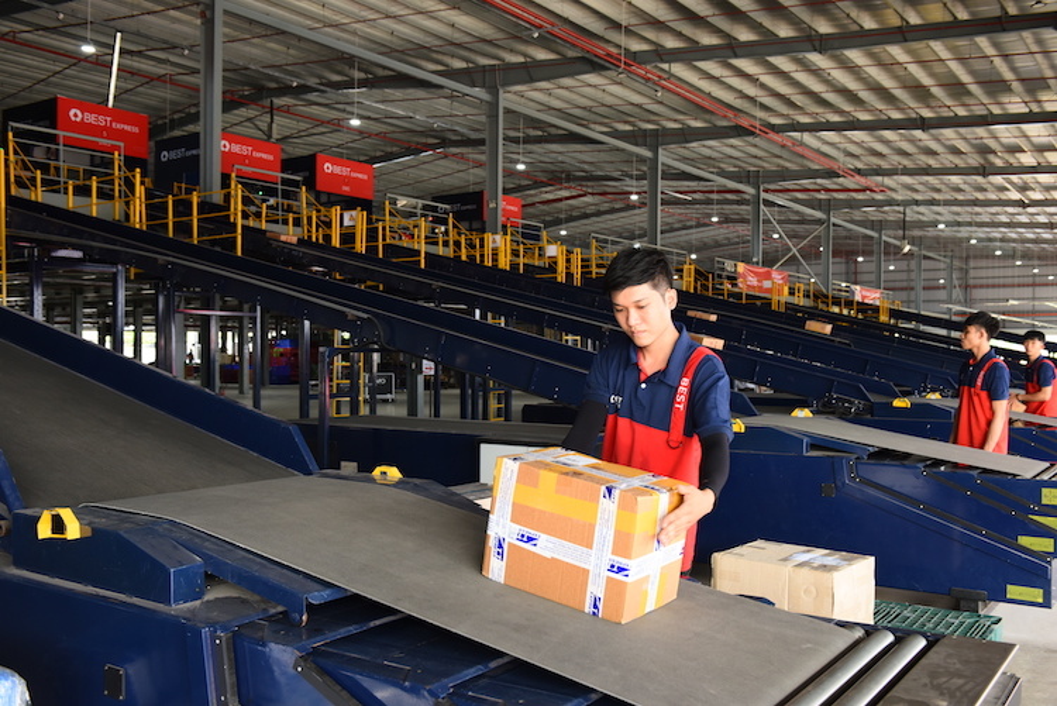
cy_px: 353
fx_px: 999
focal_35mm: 34
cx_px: 528
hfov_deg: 55.8
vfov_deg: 38.9
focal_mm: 34
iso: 1000
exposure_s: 1/80
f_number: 5.6
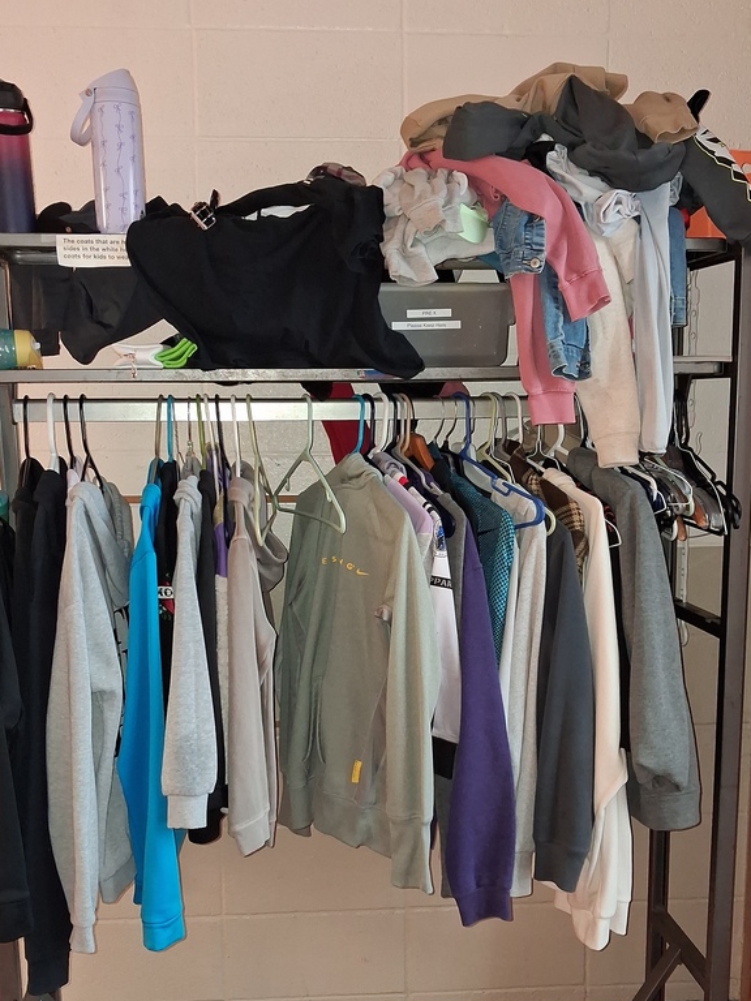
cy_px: 577
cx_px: 405
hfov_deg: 39.6
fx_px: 1041
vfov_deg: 51.2
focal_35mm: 36
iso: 400
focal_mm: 4
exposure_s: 1/33
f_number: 1.8
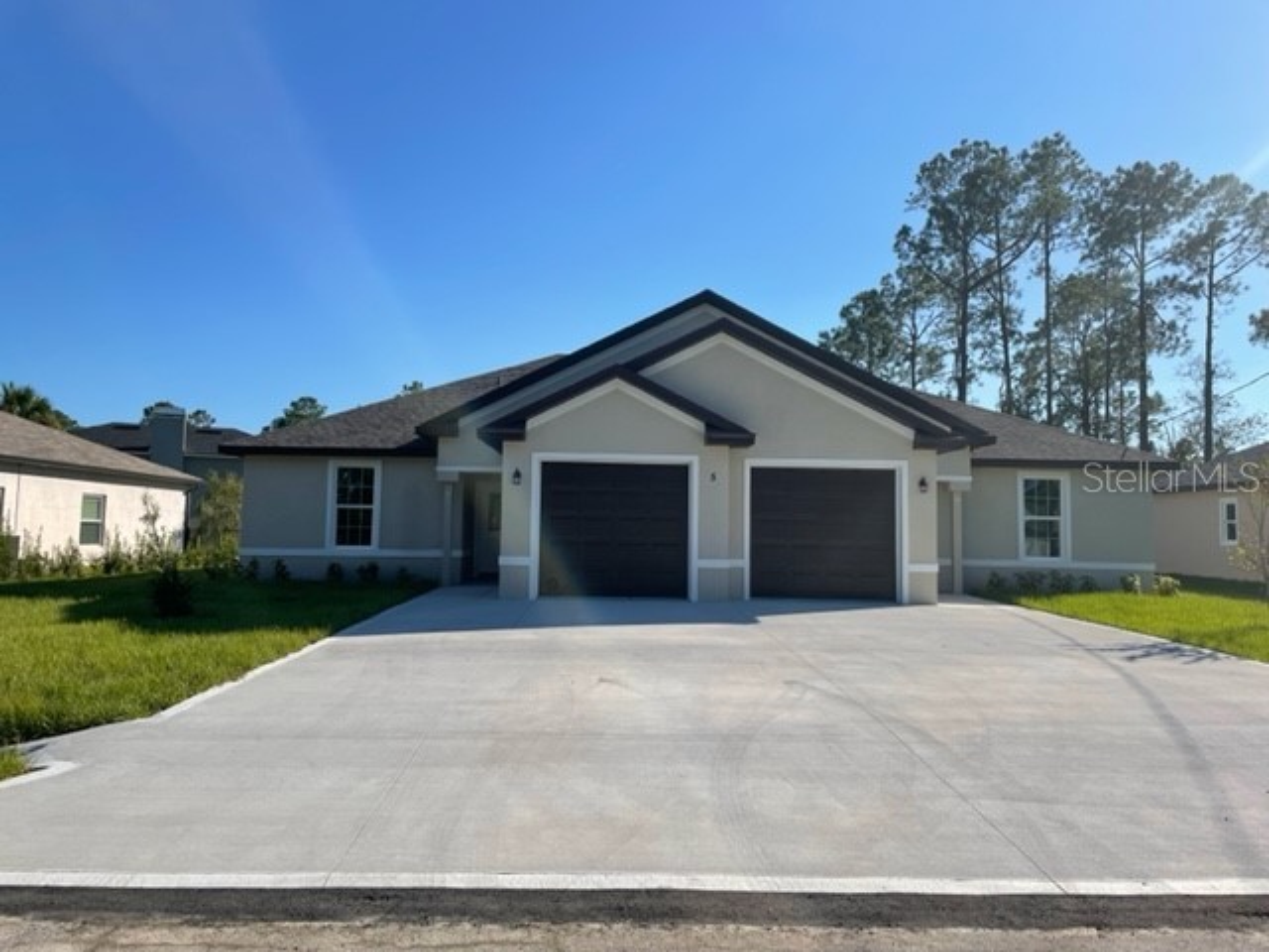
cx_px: 634
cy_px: 476
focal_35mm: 26
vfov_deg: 53.1
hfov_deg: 67.3
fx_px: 953
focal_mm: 4.2
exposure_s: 1/4464
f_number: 1.6
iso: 32
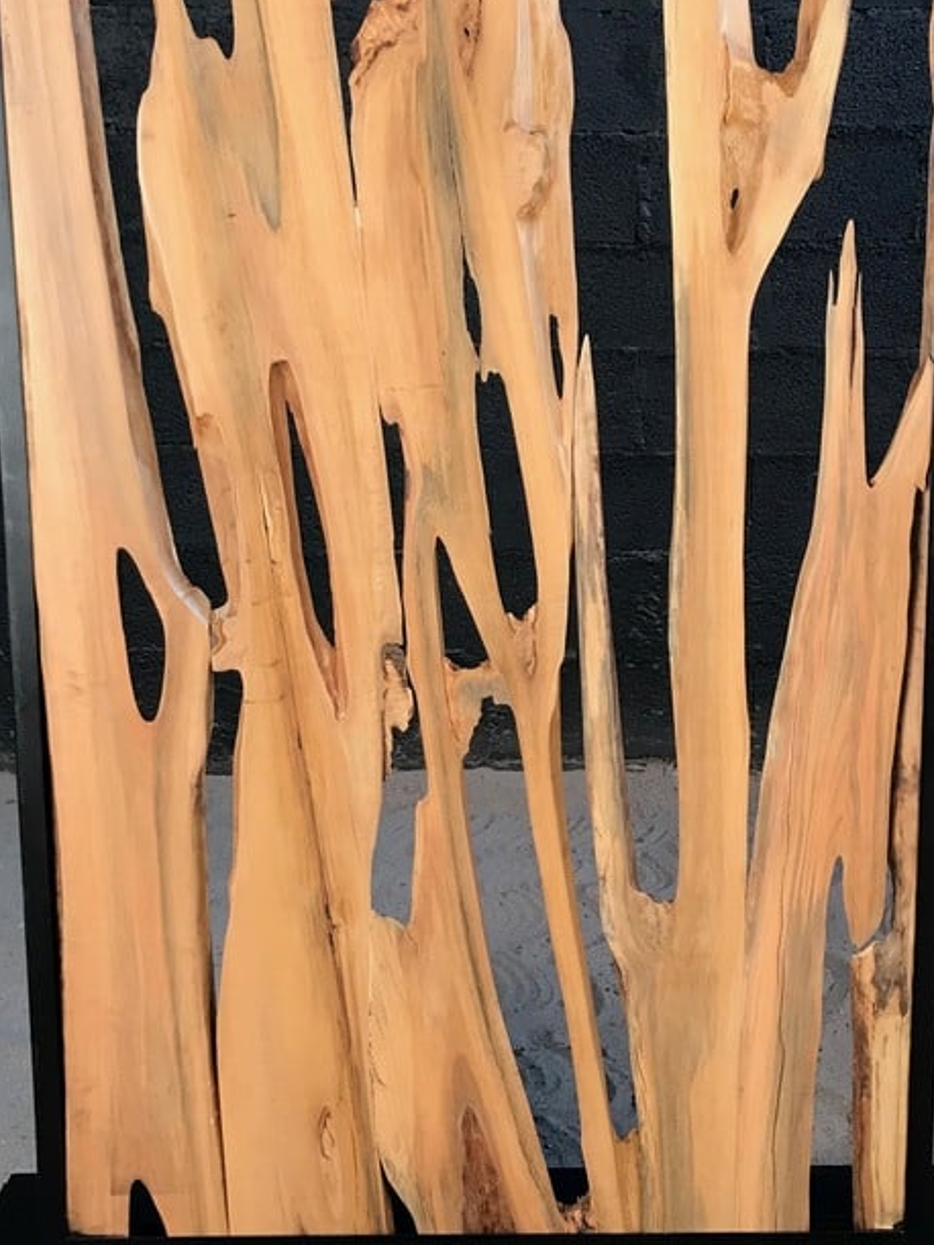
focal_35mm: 47
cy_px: 429
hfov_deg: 30.9
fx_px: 1690
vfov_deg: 40.0
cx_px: 500
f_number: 1.8
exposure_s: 1/33
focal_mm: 3.99
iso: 25
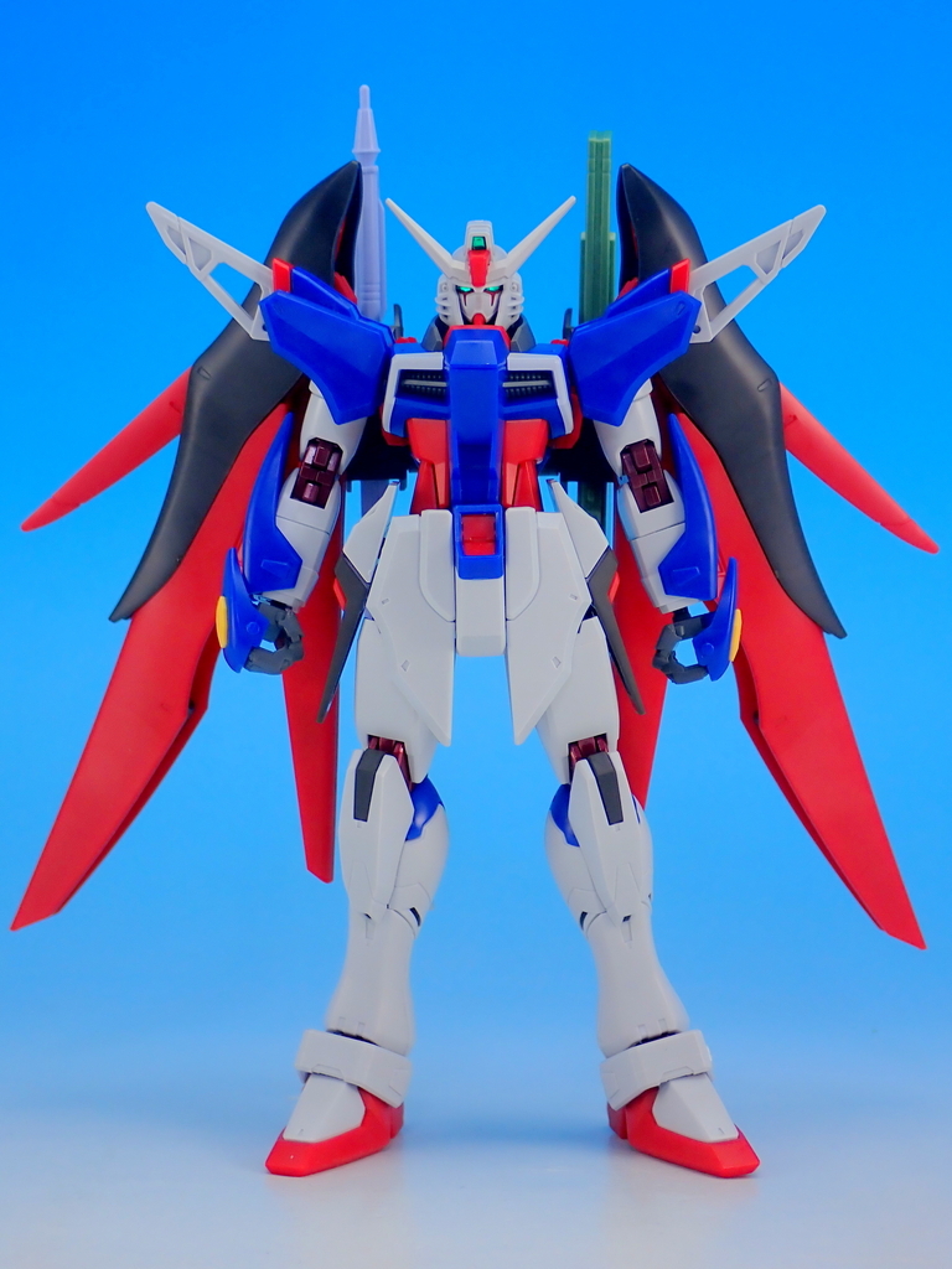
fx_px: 2457
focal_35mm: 67
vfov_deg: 29.0
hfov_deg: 21.9
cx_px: 476
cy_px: 634
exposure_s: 1/25
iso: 100
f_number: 3.8
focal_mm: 11.88
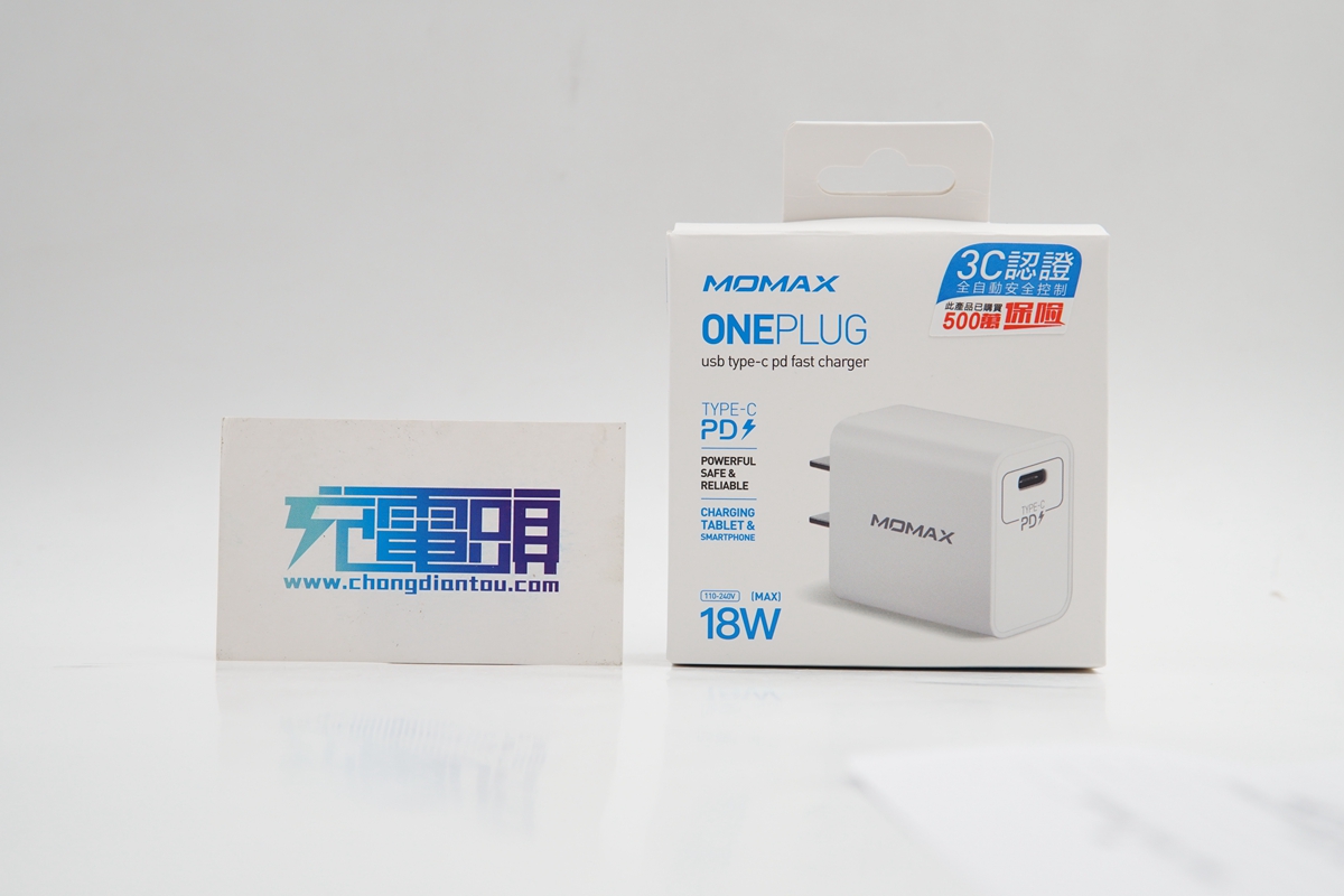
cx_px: 672
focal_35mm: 45
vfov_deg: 29.9
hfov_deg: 43.6
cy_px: 448
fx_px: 1680
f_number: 5
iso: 400
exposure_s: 1/125
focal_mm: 30
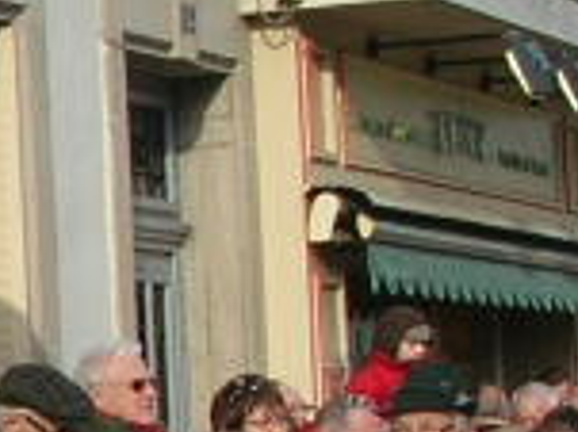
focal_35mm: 237
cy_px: 478
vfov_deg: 6.2
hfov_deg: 7.9
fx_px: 3954
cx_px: -693
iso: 50
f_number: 5.6
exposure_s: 1/163
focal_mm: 5.8
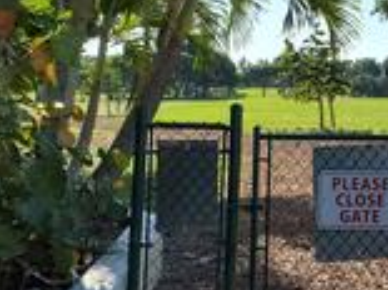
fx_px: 750
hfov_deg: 26.9
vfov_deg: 21.9
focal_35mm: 67
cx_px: 413
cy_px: 112
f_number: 2.4
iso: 50
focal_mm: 4.3
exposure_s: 1/1421
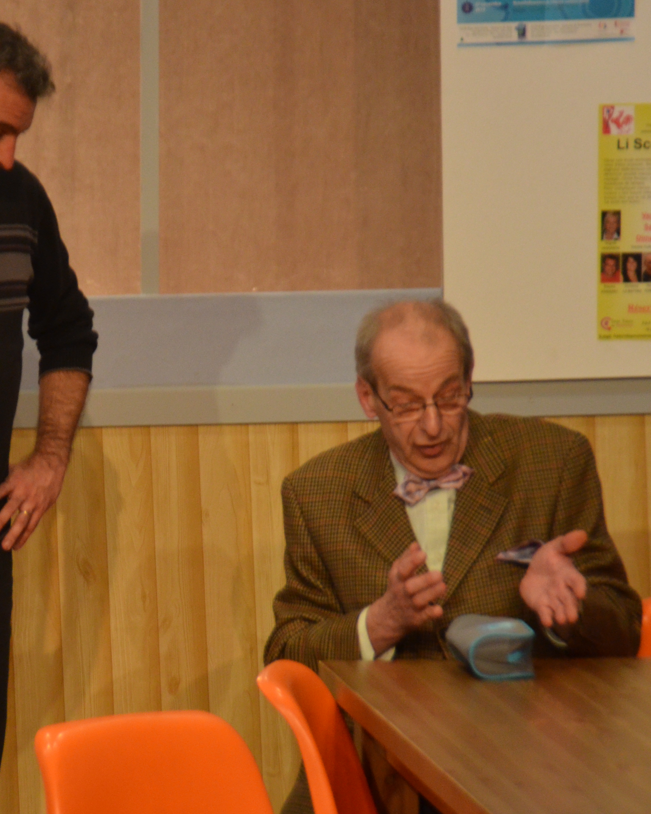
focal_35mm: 304
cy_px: 425
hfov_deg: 5.1
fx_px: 7317
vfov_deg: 6.4
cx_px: 69
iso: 1600
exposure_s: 1/400
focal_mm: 125
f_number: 6
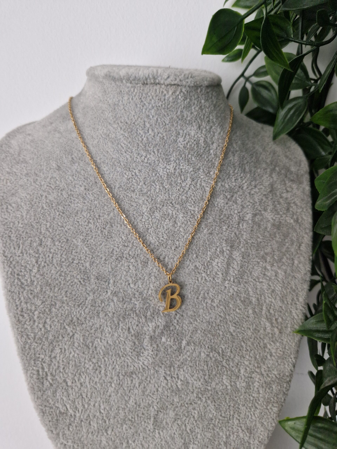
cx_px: 168
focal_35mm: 23
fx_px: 299
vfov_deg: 73.9
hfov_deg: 58.9
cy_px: 224
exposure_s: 1/100
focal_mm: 5.4
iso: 100
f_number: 1.8
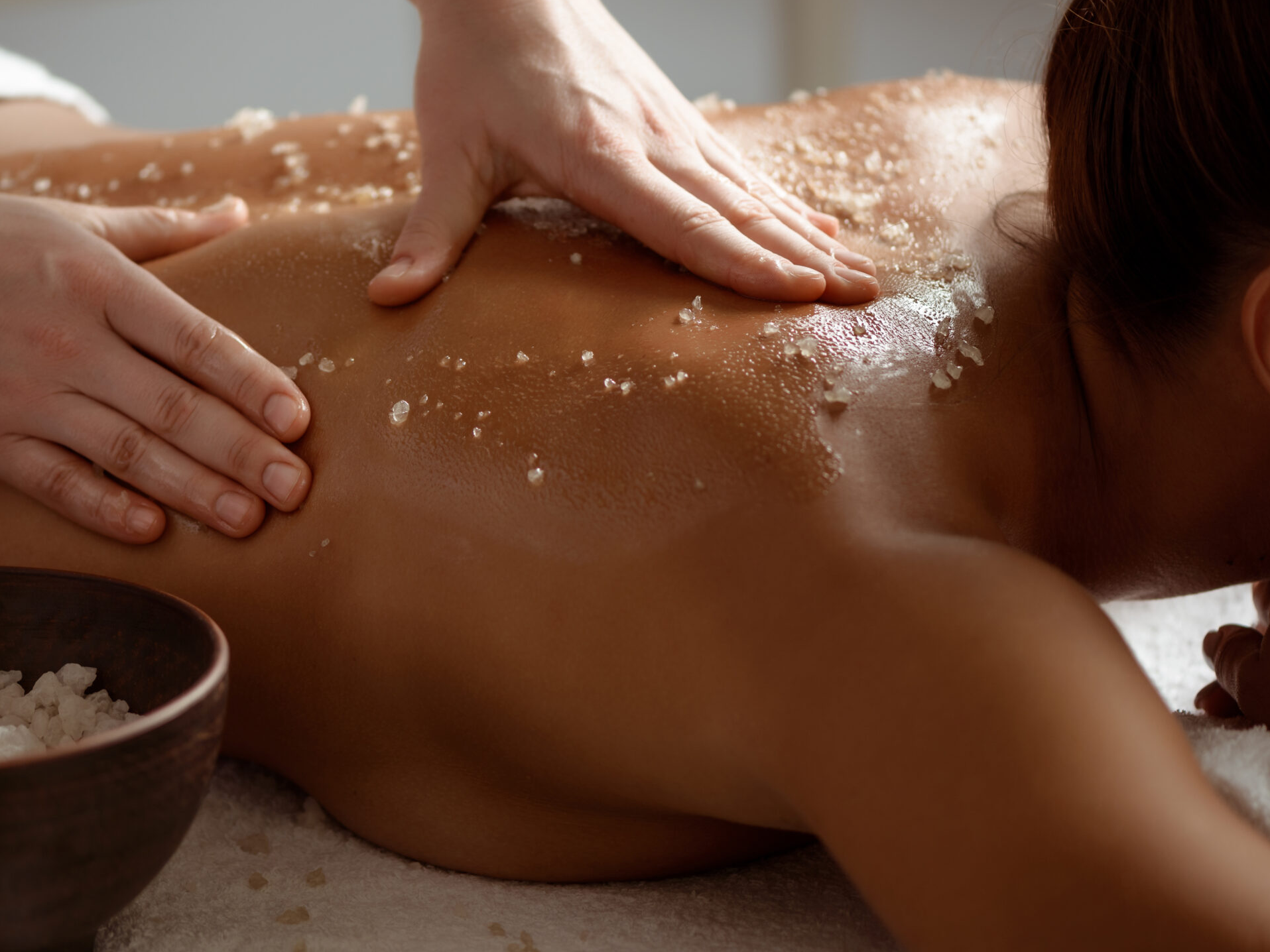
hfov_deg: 14.6
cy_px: 538
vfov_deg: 11.0
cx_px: 493
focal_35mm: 135
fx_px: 4953
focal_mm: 105
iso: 100
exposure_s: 1/160
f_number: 3.2
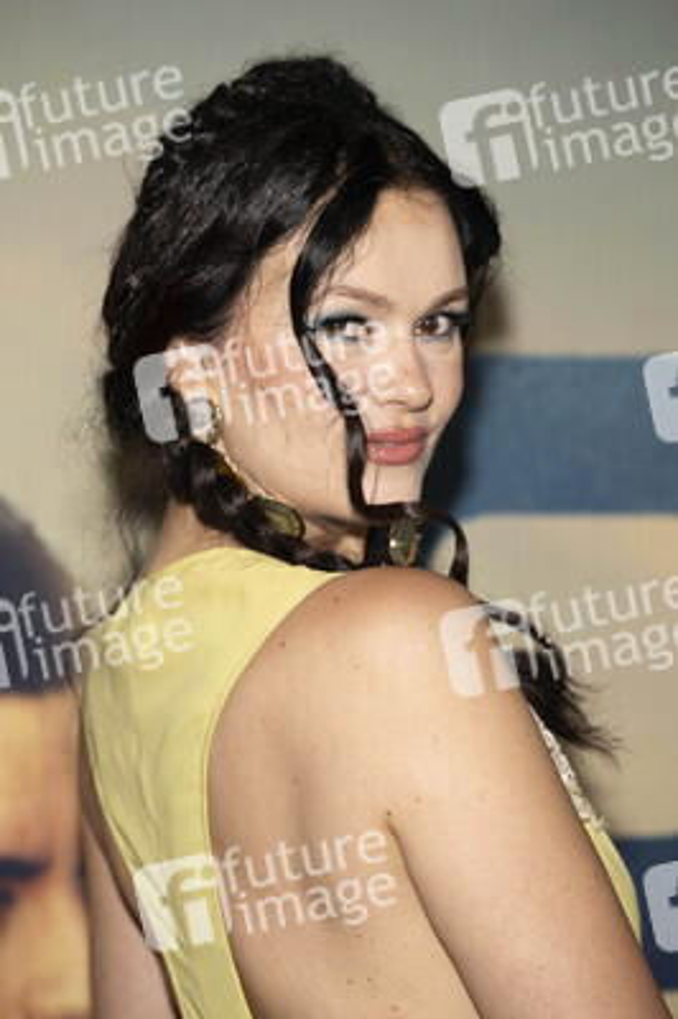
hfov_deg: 10.7
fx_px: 3622
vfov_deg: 16.0
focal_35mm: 128
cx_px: 339
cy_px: 510
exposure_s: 1/200
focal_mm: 128
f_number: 4.5
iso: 800
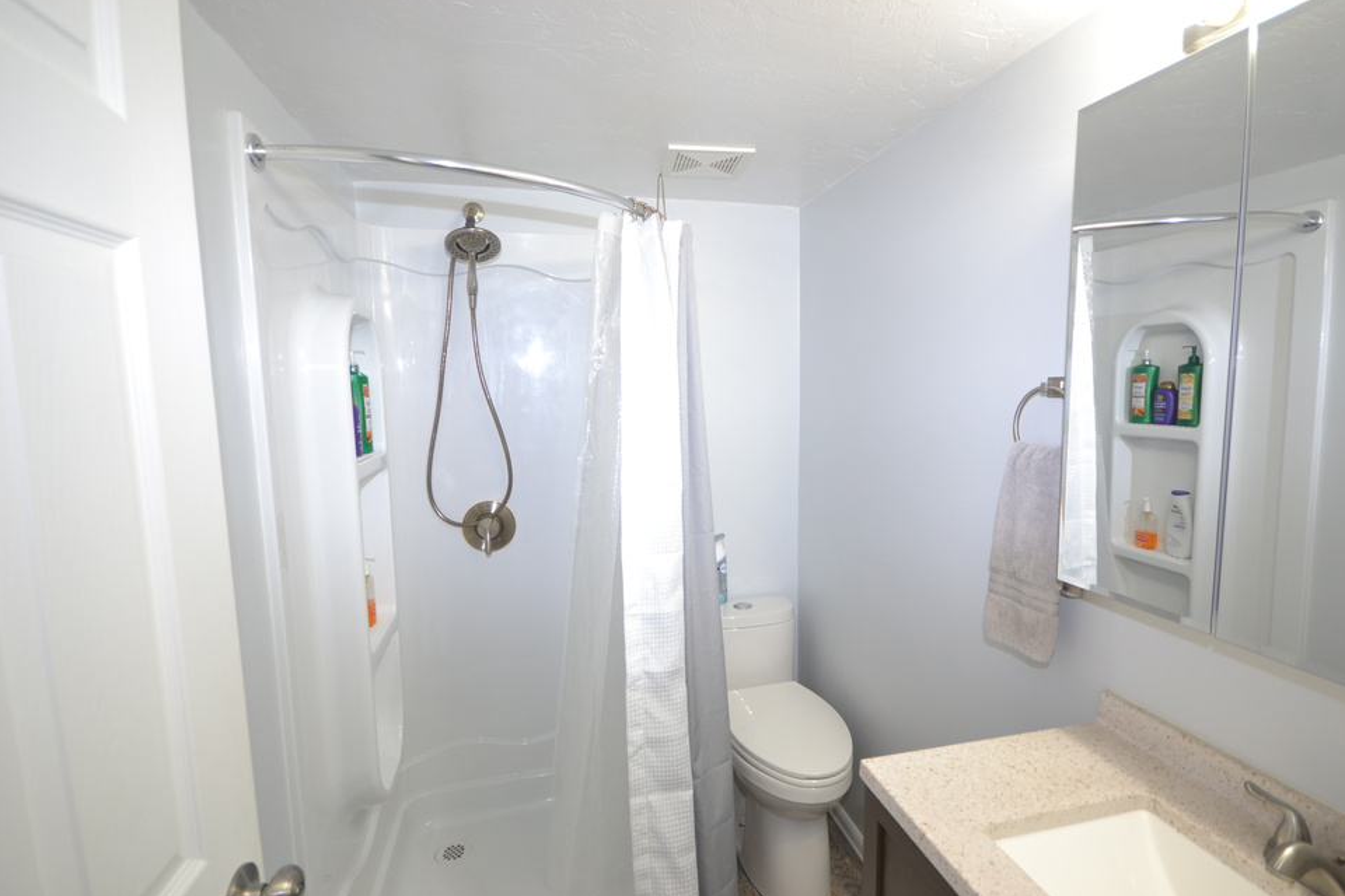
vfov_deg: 73.7
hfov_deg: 96.7
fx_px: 598
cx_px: 689
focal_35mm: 16
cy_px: 439
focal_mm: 10
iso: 400
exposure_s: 1/80
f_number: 4.5
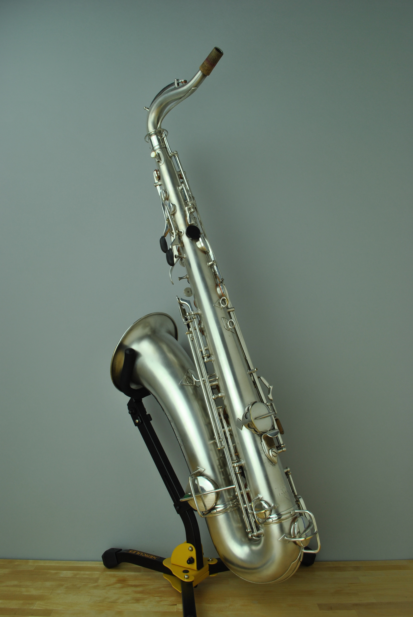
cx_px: 206
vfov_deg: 61.9
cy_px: 308
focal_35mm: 30
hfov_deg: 43.7
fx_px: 515
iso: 110
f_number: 8
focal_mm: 20
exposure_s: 1/60
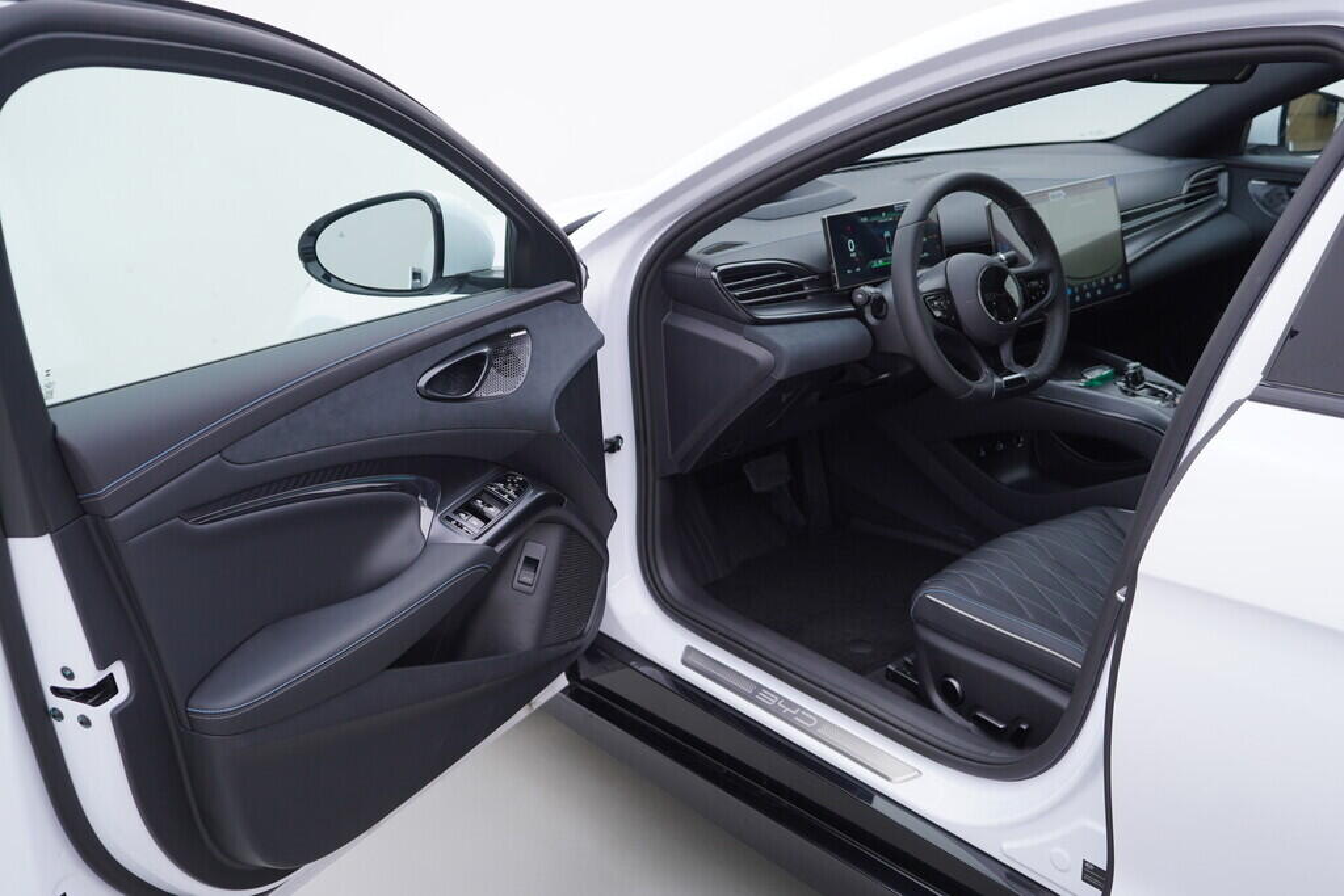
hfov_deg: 53.1
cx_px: 672
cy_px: 448
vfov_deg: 36.9
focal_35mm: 36
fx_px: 1344
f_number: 3.5
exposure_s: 1/60
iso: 125
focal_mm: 24
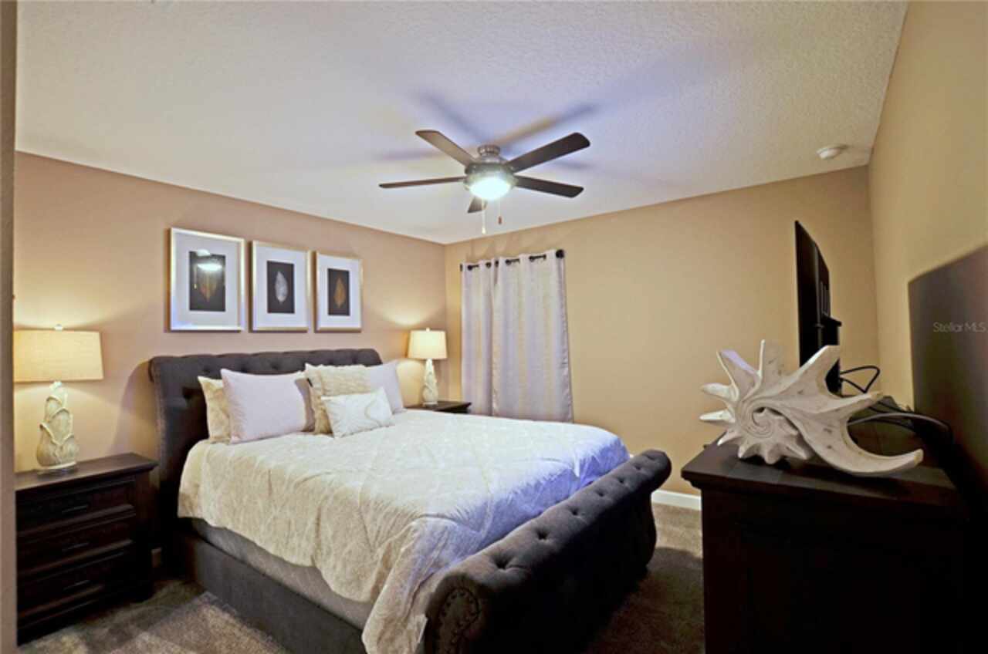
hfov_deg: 100.5
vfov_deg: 77.1
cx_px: 494
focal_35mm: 15
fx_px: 411
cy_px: 327
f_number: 4.5
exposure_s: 1/8
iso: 180
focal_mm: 10
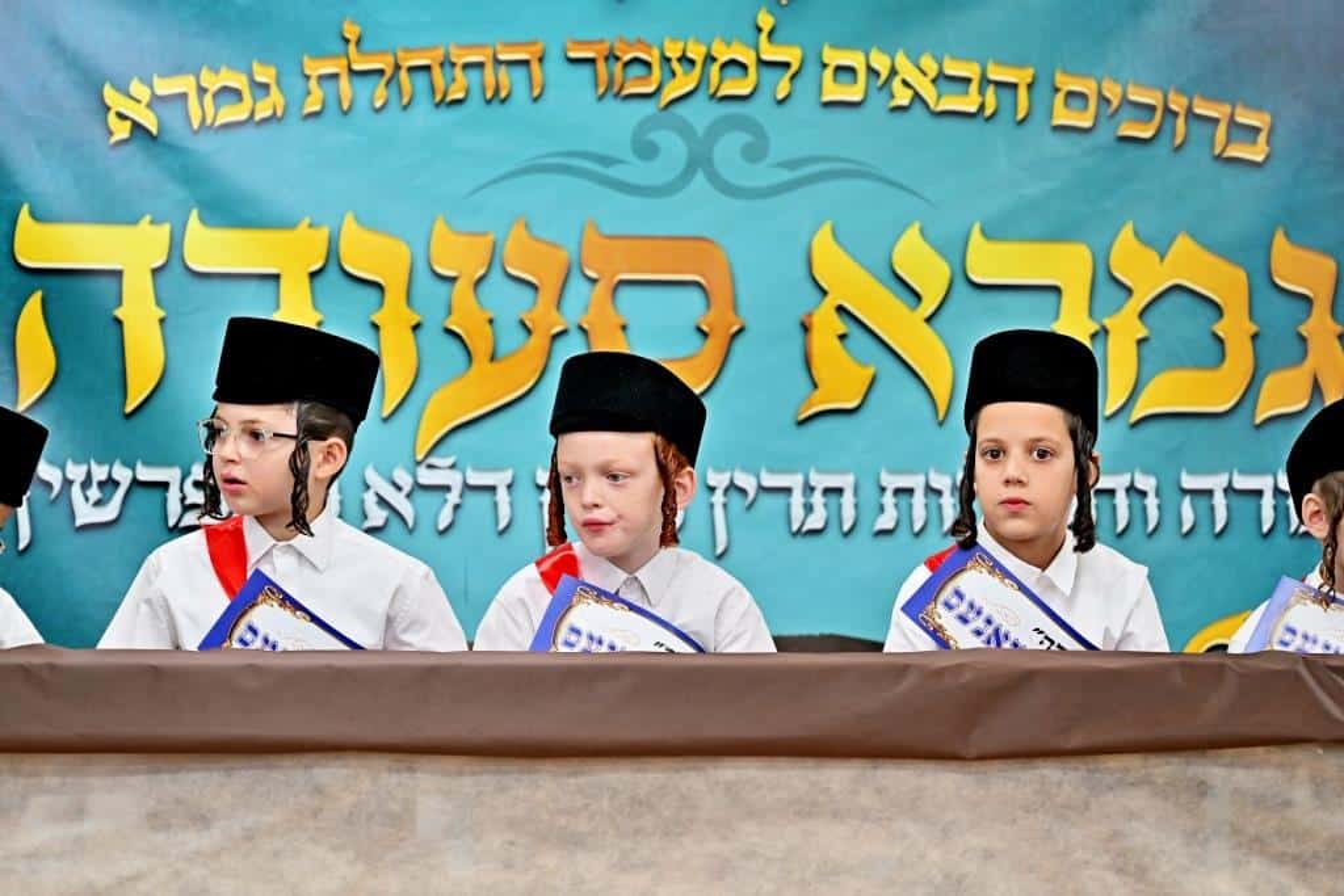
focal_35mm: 110
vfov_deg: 12.5
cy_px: 448
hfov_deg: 18.6
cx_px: 672
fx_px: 4107
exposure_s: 1/250
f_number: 4
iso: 640
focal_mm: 110
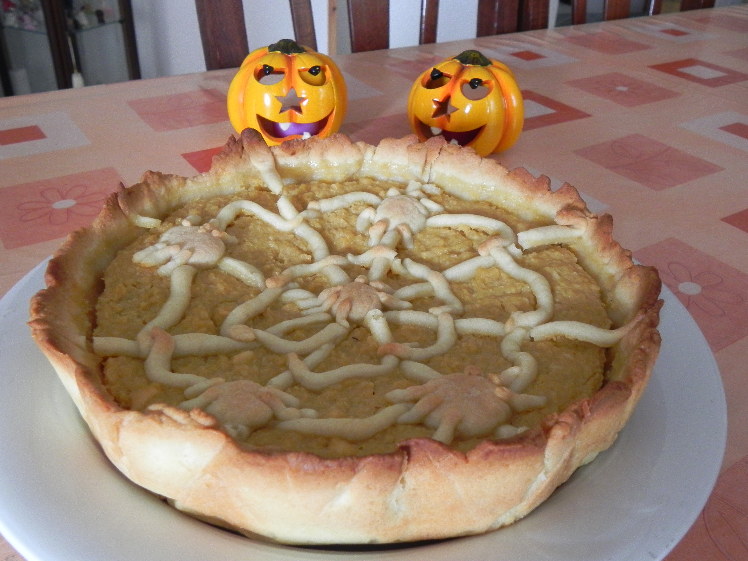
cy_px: 280
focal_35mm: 33
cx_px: 374
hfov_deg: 55.4
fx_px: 713
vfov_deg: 42.9
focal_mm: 5.9
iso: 400
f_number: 2.8
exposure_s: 1/16.6
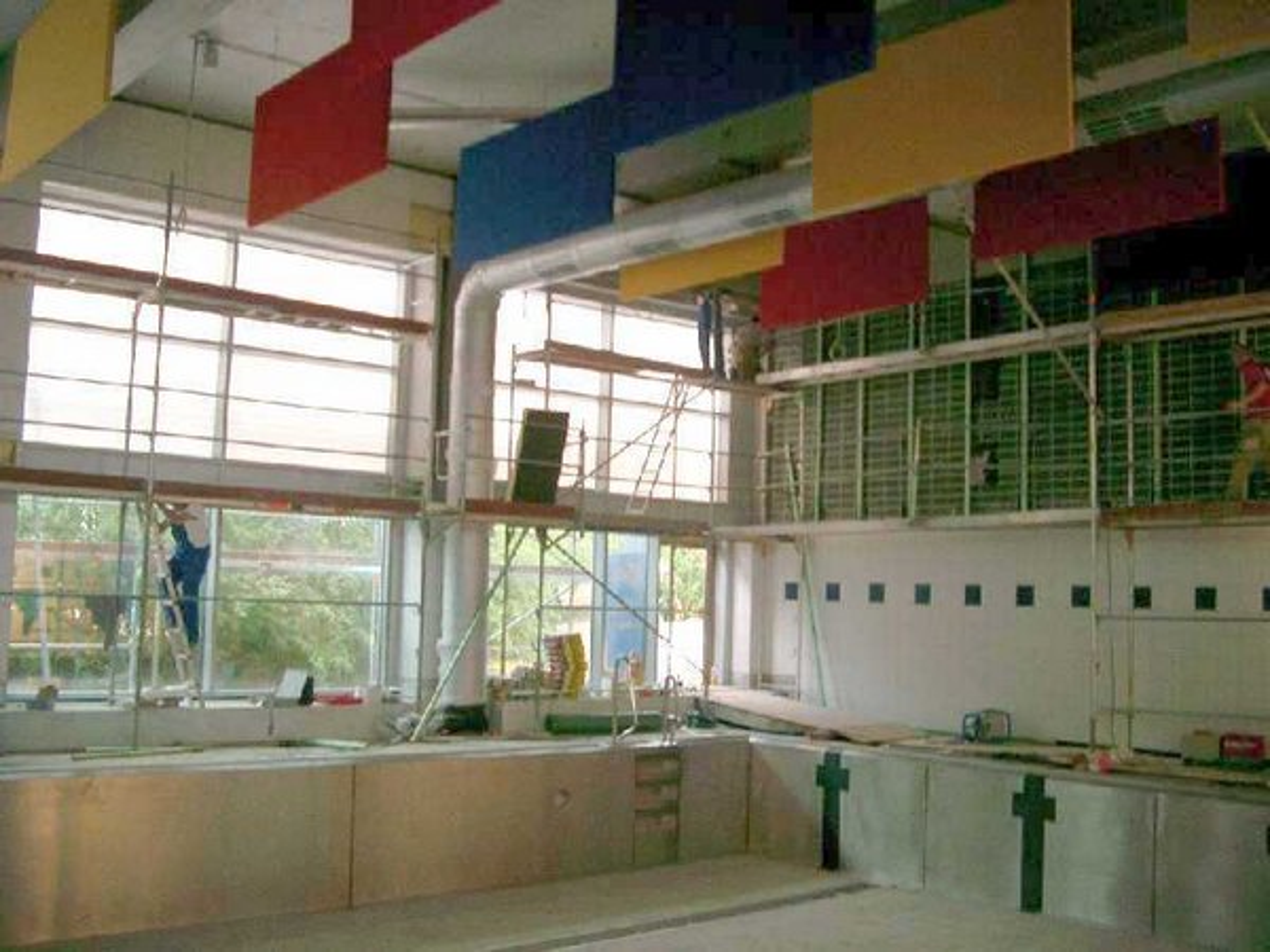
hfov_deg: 50.1
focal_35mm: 37
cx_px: 635
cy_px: 476
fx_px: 1357
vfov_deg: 38.7
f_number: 2.6
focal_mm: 7.6
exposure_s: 1/25
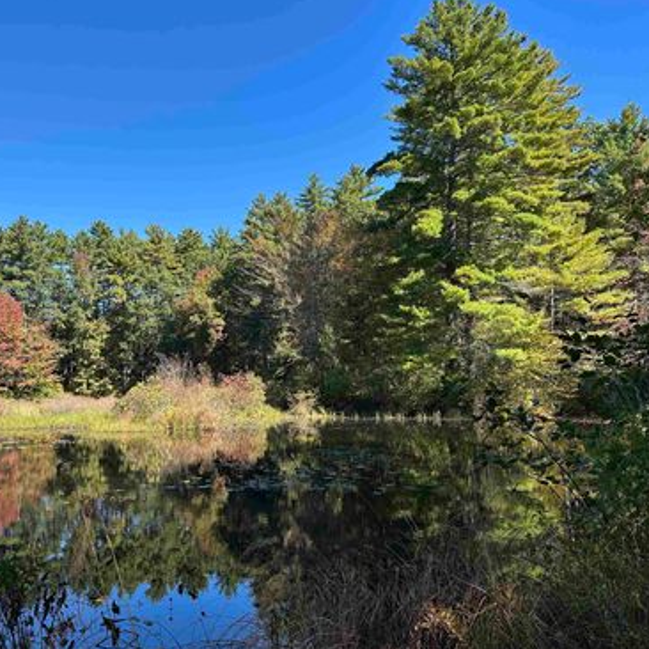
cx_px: 220
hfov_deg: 54.6
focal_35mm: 29
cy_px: 320
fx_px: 615
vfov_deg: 55.6
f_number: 1.78
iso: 80
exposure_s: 1/1721
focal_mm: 6.86
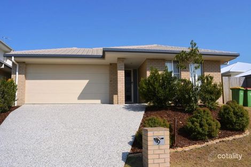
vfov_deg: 47.9
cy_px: 84
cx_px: 126
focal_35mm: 27
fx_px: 188
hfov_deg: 67.4
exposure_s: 1/200
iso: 100
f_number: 11
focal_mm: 18
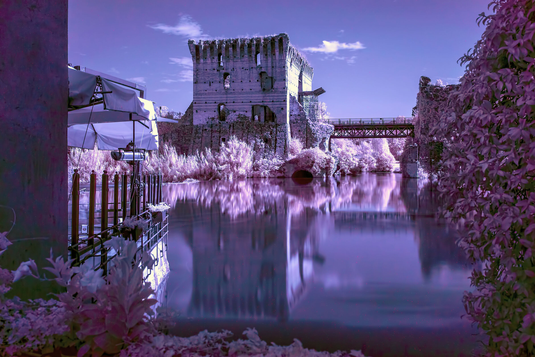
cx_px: 268
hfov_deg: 50.7
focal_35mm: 38
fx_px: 565
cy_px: 178
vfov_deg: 35.1
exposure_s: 25
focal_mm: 38
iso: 100
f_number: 10
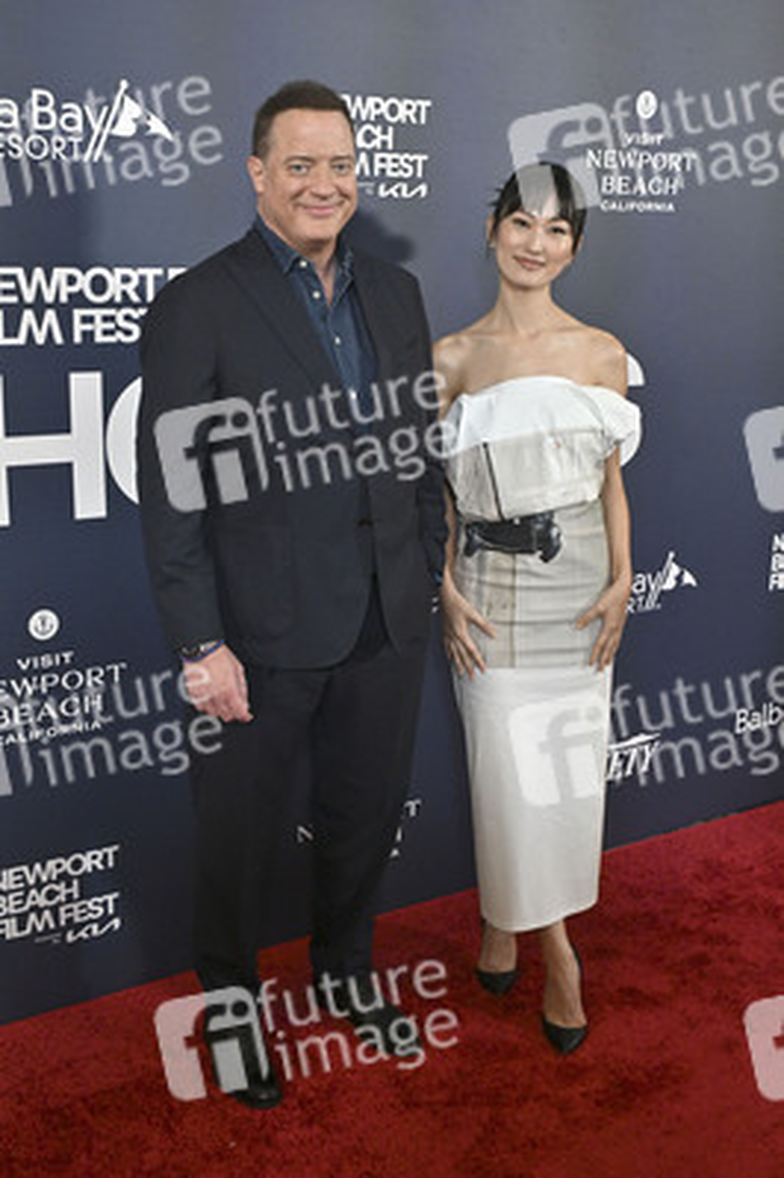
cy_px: 589
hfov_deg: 36.8
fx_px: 1178
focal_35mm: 36
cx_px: 392
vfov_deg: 53.2
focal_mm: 36
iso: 2500
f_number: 5.6
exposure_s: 1/320
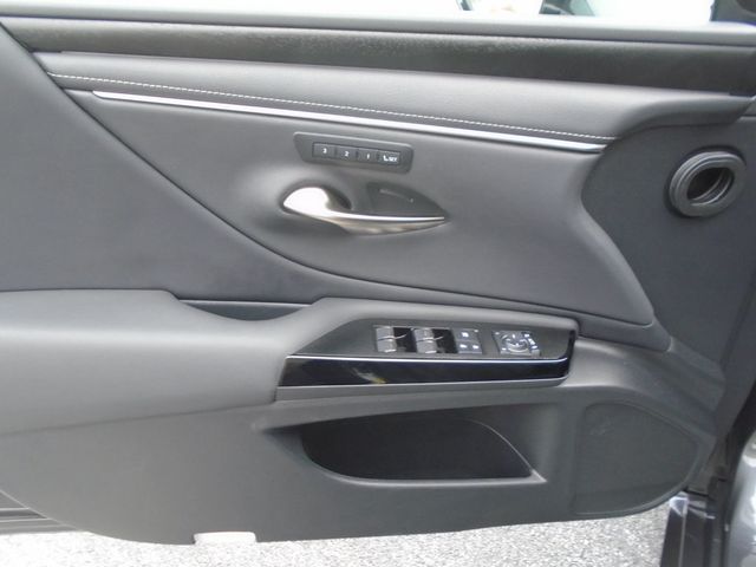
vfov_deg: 53.1
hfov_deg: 67.3
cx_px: 378
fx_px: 568
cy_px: 284
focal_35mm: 26
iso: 200
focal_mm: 4.6
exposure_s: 1/30
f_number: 3.2
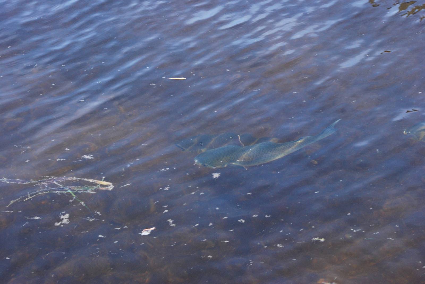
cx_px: 212
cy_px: 142
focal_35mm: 129
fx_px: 1525
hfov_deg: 15.9
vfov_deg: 10.7
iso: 400
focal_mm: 86
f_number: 9
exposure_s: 1/125
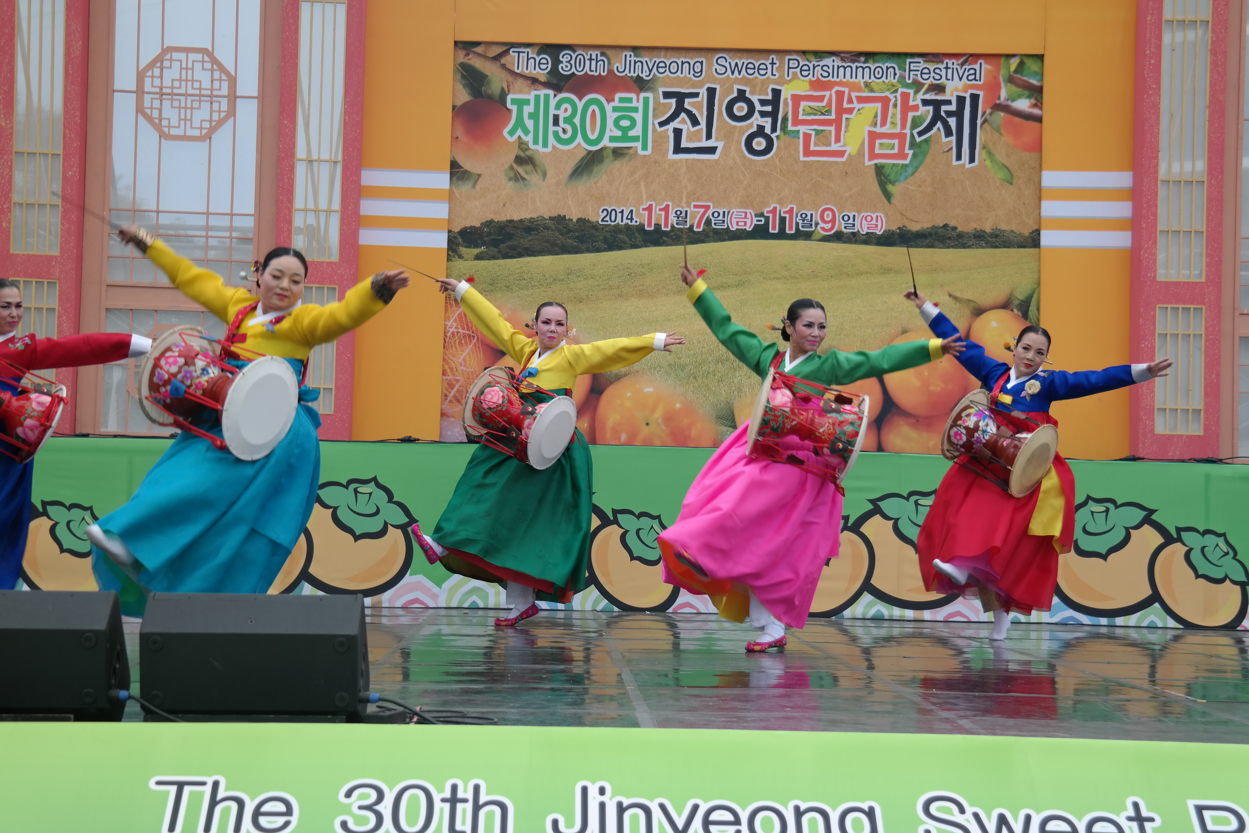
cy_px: 416
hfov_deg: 32.9
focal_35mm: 61
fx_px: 2116
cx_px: 624
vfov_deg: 22.3
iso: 200
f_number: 5
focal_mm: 40
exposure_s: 1/80
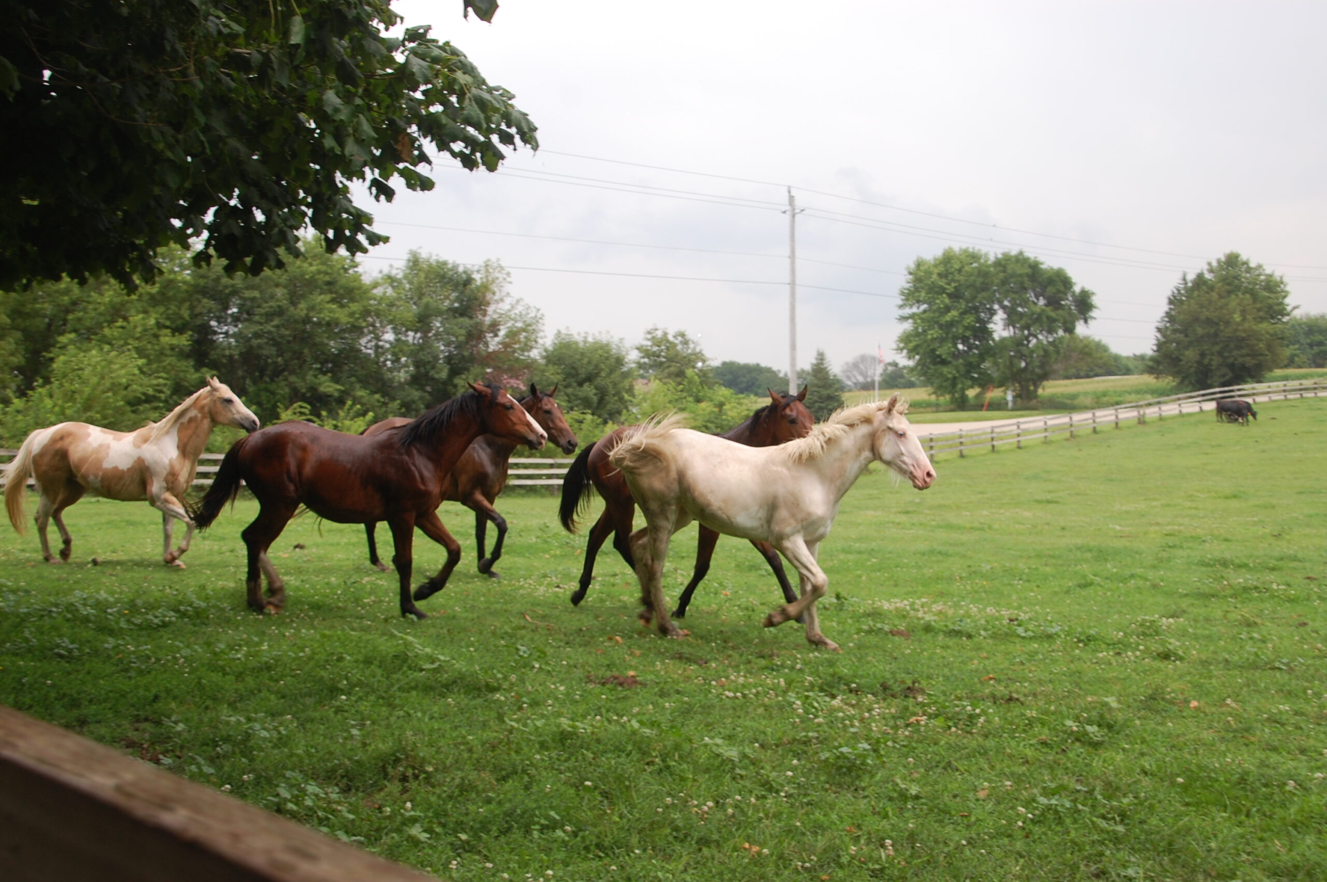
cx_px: 664
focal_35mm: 40
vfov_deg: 33.0
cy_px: 441
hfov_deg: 48.0
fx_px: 1492
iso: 200
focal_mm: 27
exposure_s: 1/160
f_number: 6.3
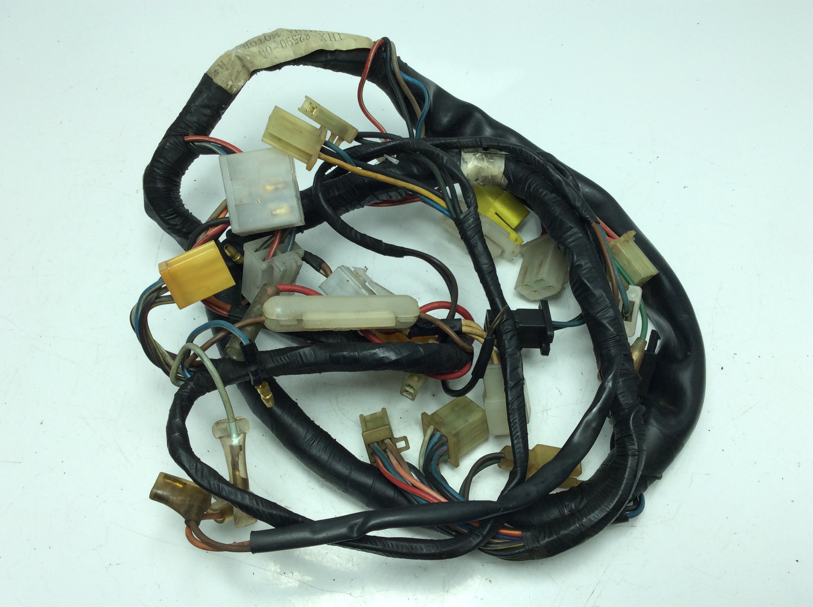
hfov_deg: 56.9
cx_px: 406
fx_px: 750
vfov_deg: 44.1
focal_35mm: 32
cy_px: 304
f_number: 2.4
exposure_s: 1/286
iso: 32
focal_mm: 3.3
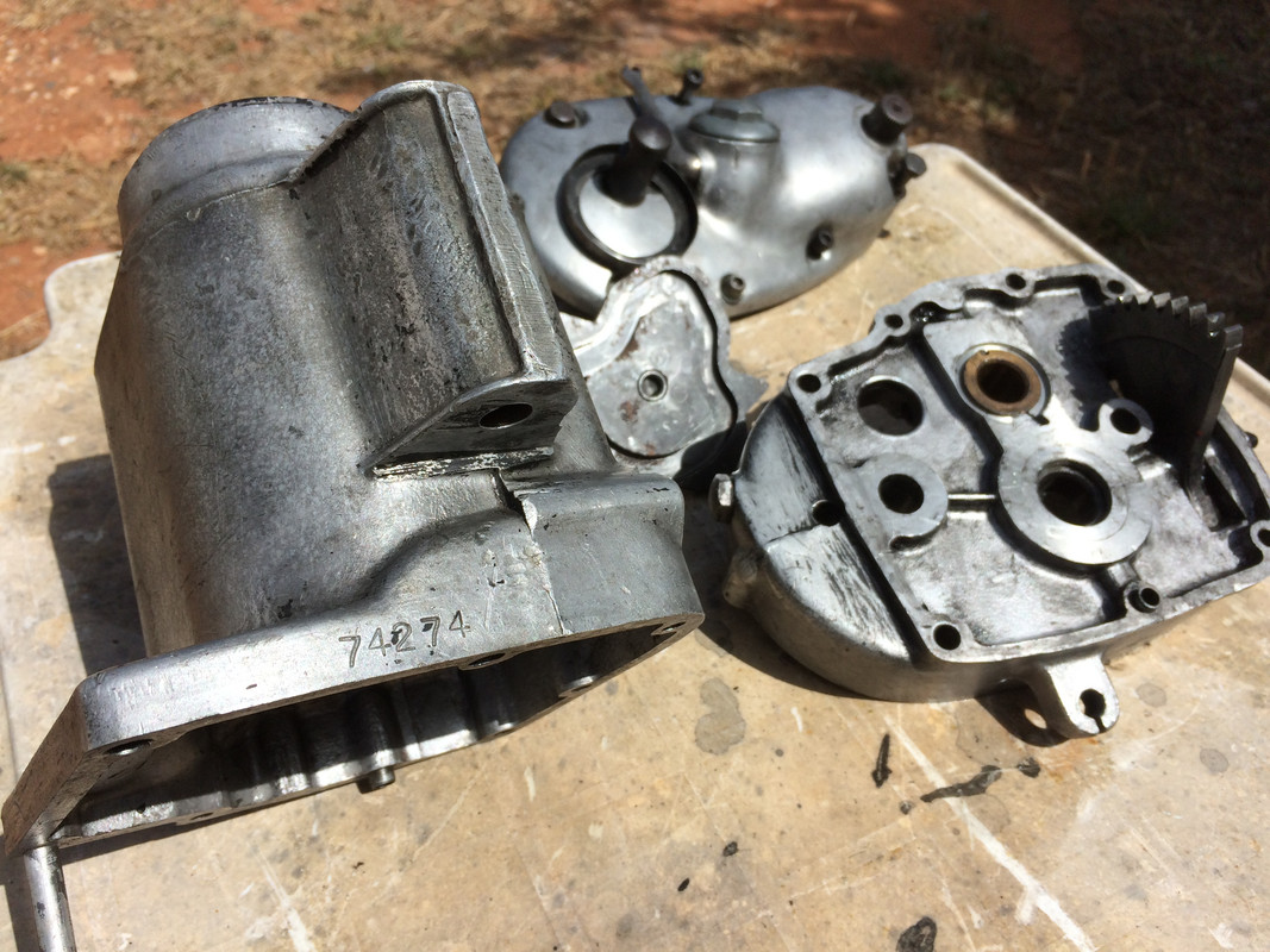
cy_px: 476
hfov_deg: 61.7
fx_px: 1064
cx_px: 635
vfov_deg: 48.2
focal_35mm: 29
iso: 32
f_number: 2.2
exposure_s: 1/3425
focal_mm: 4.15
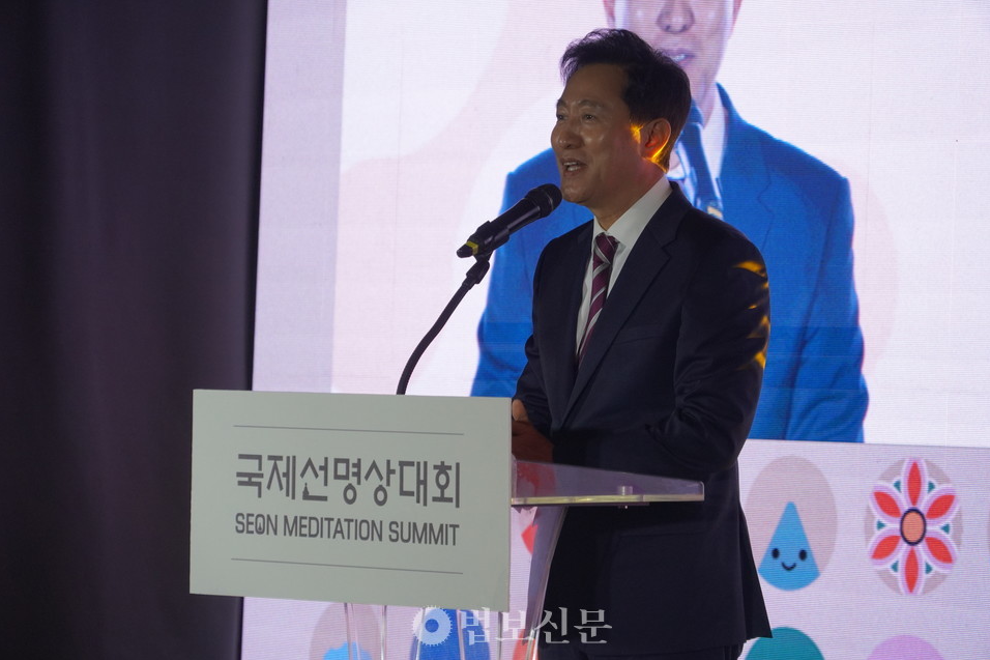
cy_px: 331
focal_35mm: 229
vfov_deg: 6.0
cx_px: 496
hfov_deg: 9.0
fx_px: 6296
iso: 1000
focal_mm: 152
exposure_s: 1/250
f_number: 6.3
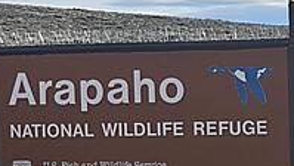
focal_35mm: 169
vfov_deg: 7.2
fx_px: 1318
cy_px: 170
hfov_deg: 12.7
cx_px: 155
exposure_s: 1/677
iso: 32
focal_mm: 9
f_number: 2.8
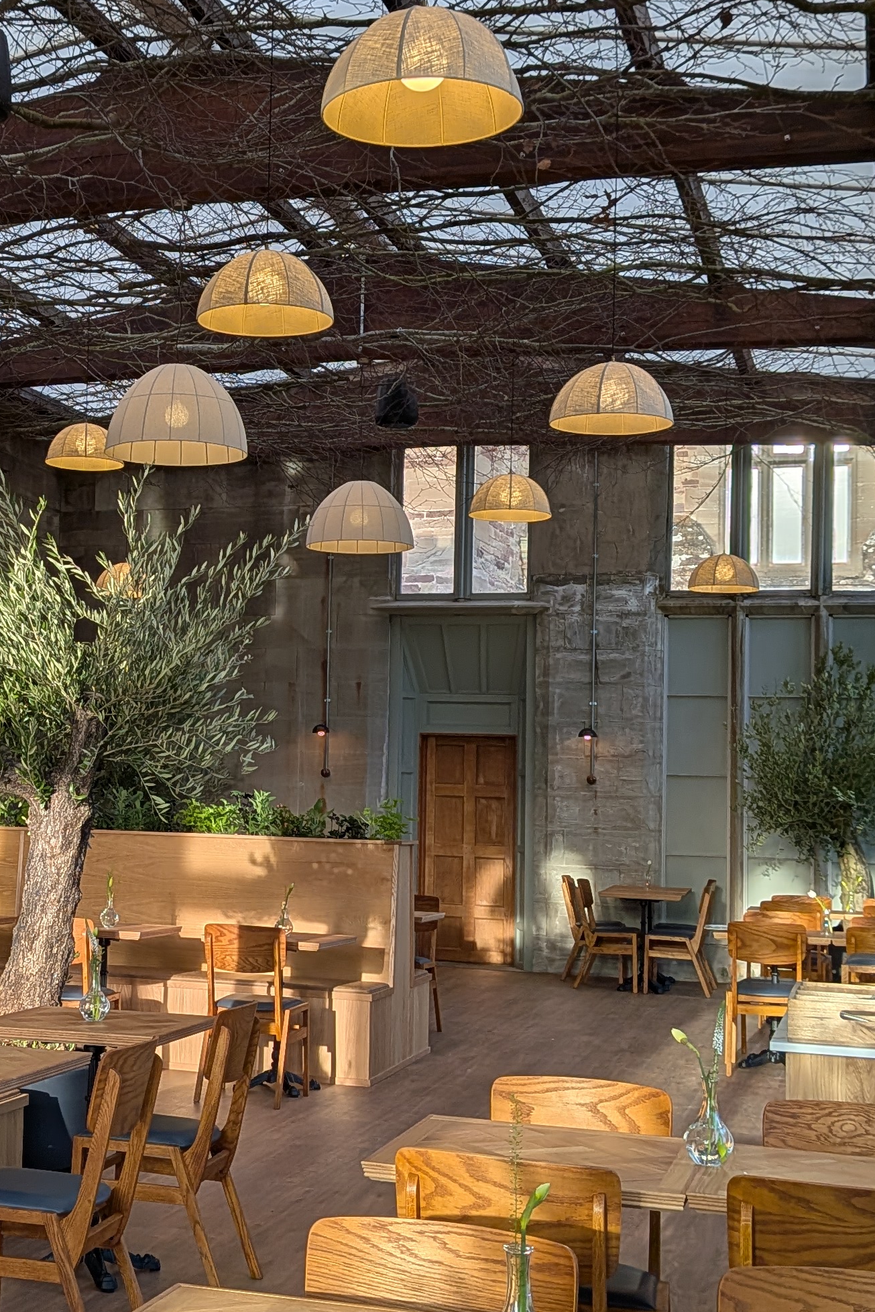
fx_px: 1860
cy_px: 665
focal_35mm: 51
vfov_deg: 38.9
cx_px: 176
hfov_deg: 26.0
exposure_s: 1/1595
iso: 34
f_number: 1.7
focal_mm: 4.53
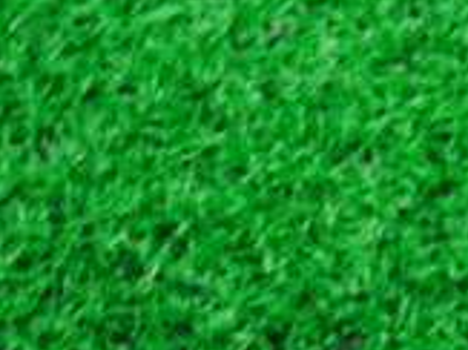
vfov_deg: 10.0
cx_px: 40
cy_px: 473
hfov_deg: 13.5
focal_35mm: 145
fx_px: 1959
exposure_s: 1/25
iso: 400
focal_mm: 6.42
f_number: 3.6
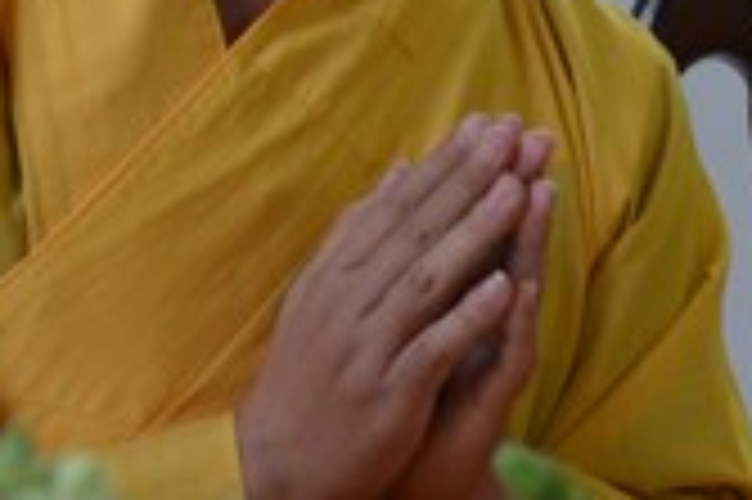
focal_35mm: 222
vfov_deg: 6.1
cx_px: 1337
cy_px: -106
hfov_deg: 8.9
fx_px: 4633
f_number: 4.5
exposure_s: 1/60
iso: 640
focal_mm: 38
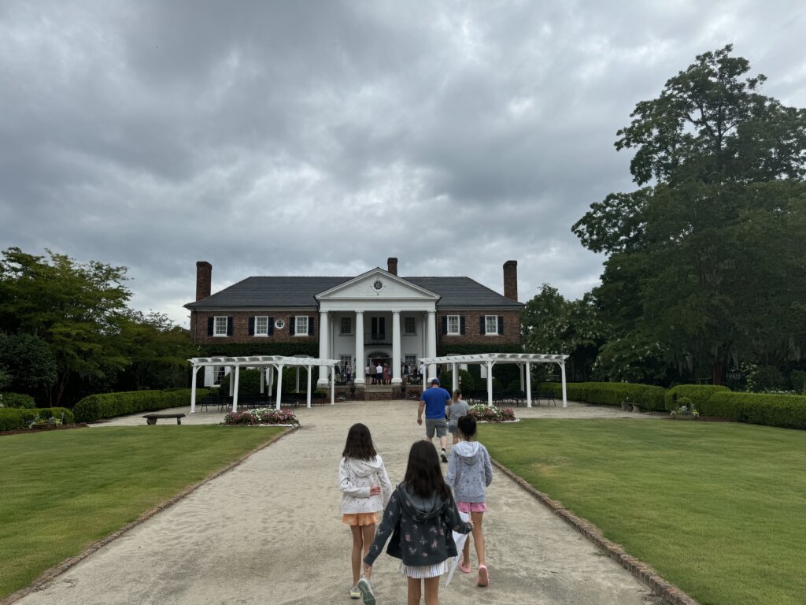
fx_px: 559
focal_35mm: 24
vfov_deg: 56.8
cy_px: 302
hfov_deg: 71.6
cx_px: 403
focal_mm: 6.76
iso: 80
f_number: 1.78
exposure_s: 1/5814
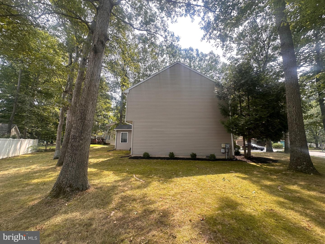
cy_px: 122
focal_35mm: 14
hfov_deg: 102.1
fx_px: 131
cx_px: 162
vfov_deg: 85.7
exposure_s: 1/246
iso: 40
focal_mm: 2.22
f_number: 2.2
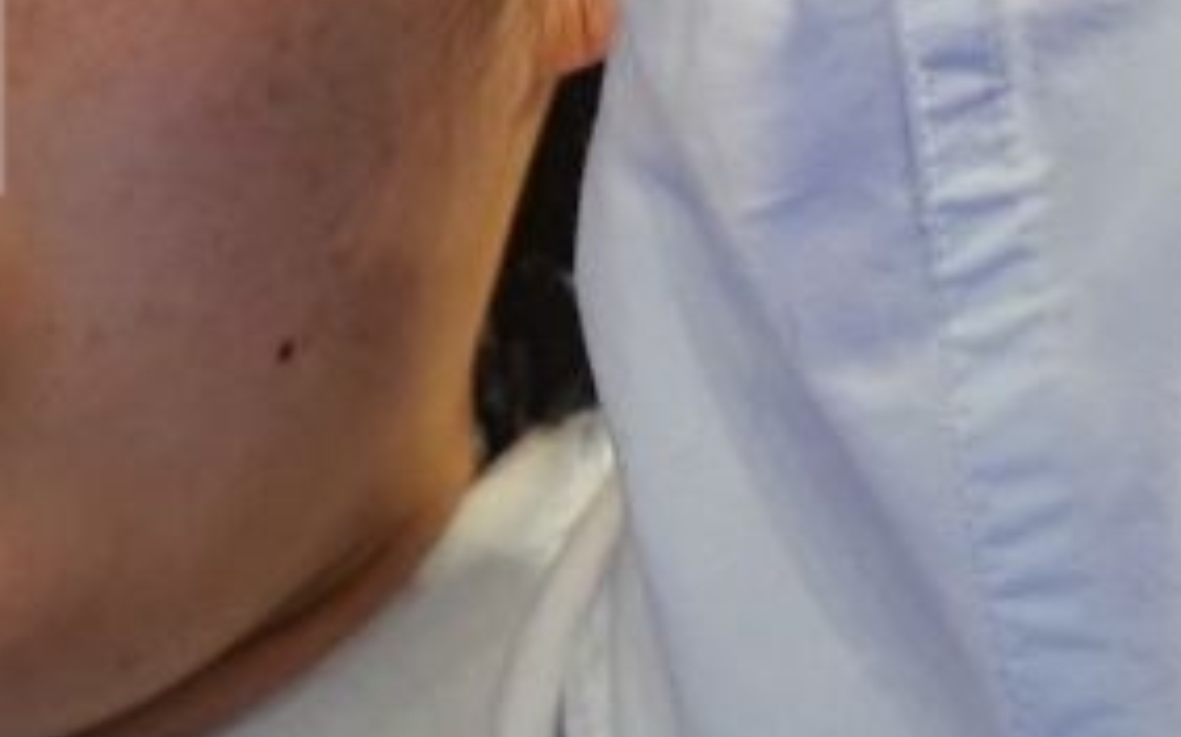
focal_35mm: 3902
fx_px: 125540
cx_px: -385
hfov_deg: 0.5
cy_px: -1675
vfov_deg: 0.3
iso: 2000
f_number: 2.8
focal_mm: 400
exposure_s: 1/500
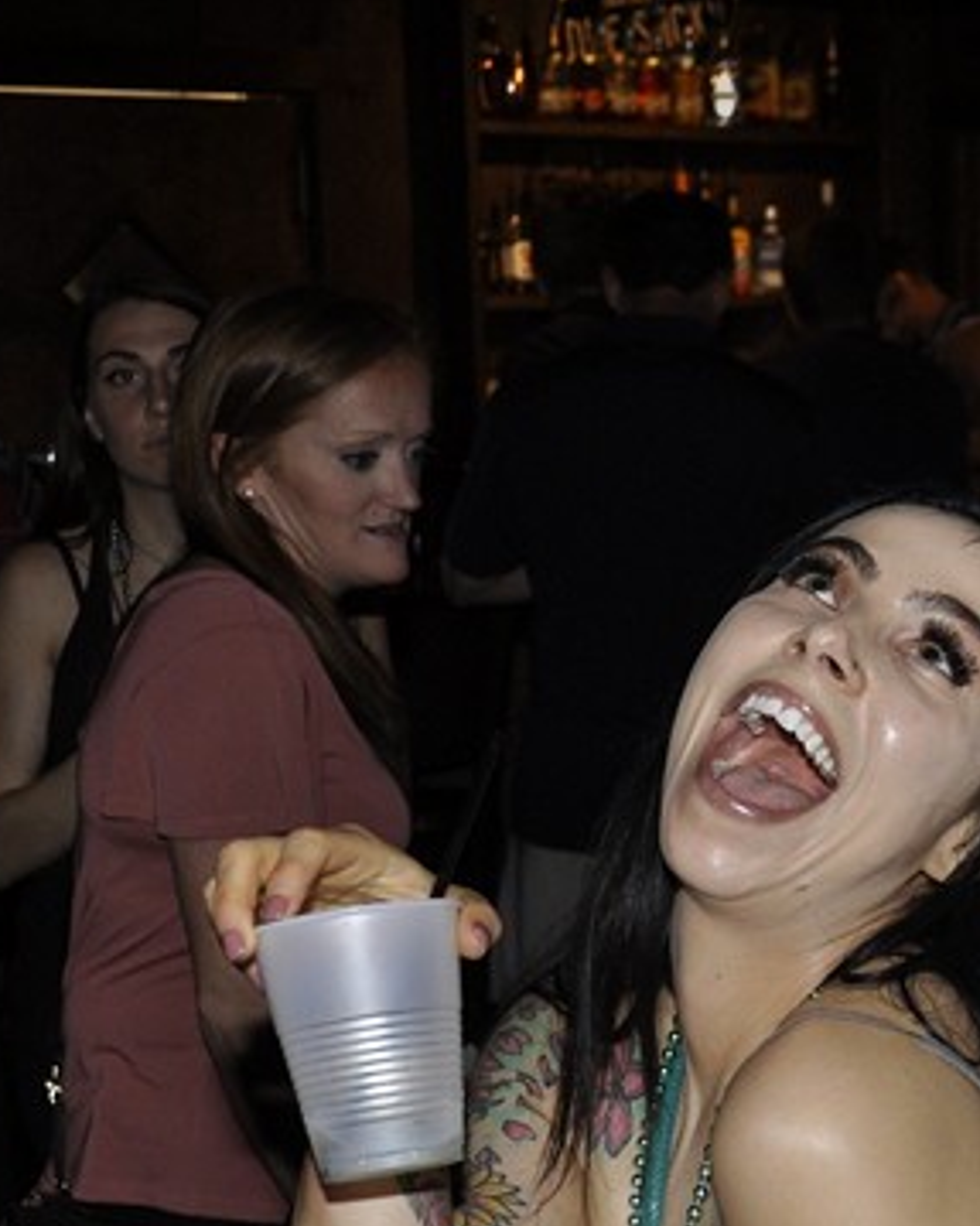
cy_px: 912
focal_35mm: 82
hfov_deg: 17.6
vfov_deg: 23.0
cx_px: 1219
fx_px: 2985
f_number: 5
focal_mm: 21
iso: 400
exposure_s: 1/60
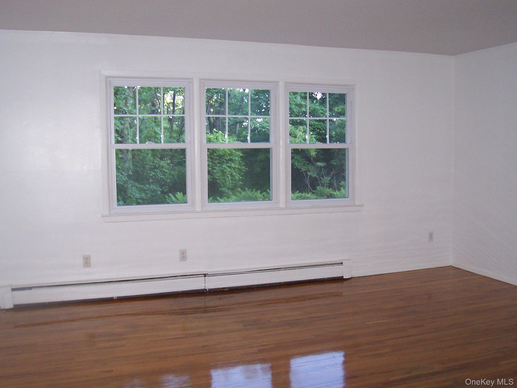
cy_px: 194
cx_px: 258
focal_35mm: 37
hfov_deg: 50.1
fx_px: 553
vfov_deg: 38.7
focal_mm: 5.6
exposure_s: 1/60
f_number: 2.8
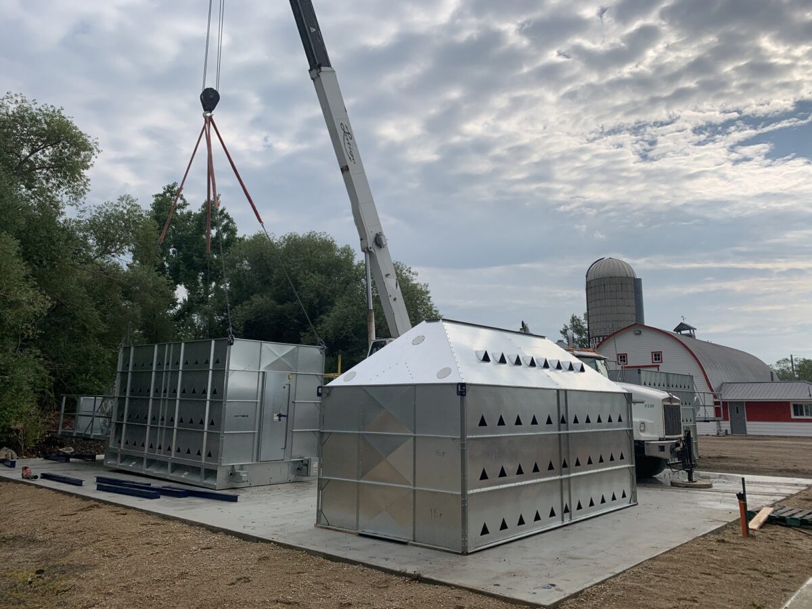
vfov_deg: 53.1
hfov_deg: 67.3
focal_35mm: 26
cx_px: 406
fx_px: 610
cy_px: 304
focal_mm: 4.25
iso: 25
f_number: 1.8
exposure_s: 1/4902
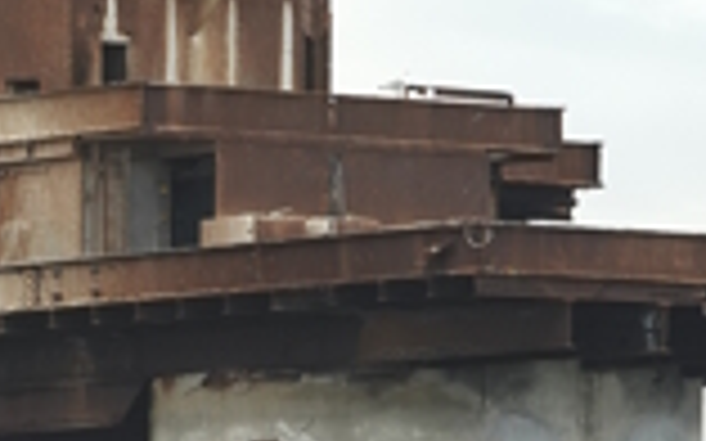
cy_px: 592
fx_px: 8732
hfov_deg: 4.6
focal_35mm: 454
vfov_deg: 2.9
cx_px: 288
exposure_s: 1/500
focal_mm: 36.72
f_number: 4
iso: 100
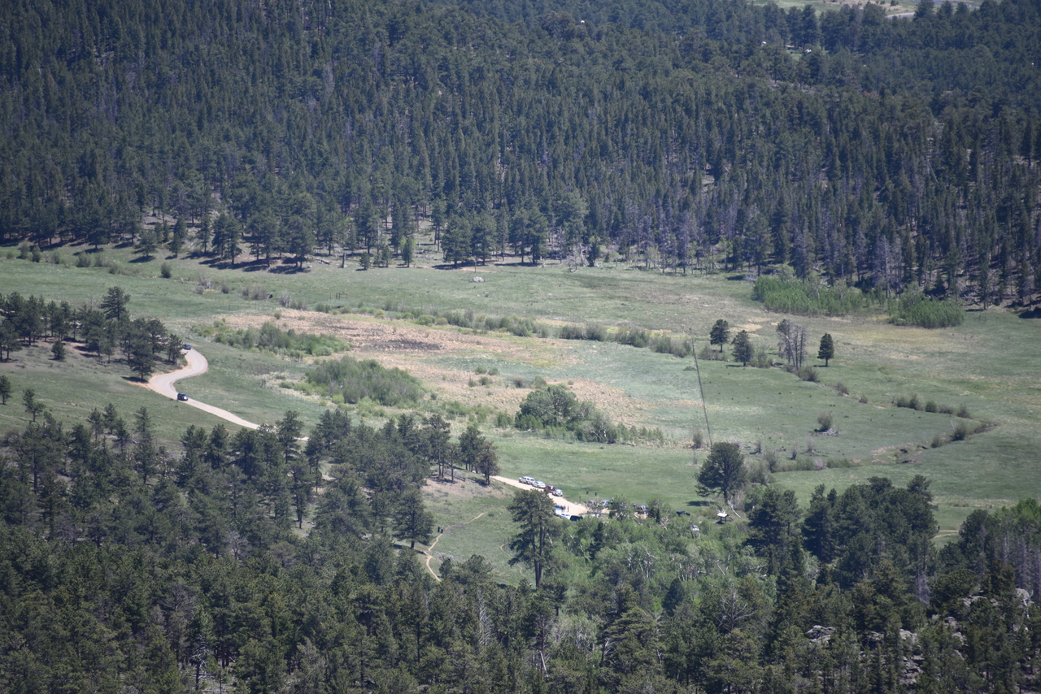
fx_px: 8676
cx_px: 520
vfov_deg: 4.6
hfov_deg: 6.9
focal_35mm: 300
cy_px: 347
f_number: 5.6
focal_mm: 300
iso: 200
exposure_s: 1/640
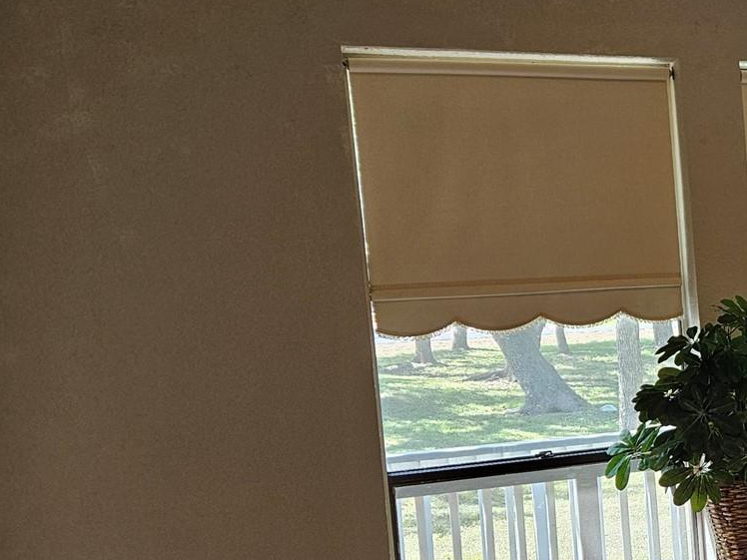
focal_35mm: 63
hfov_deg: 26.2
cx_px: 972
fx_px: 1360
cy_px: 360
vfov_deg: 23.2
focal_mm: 5.4
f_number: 1.8
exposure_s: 1/120
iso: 100
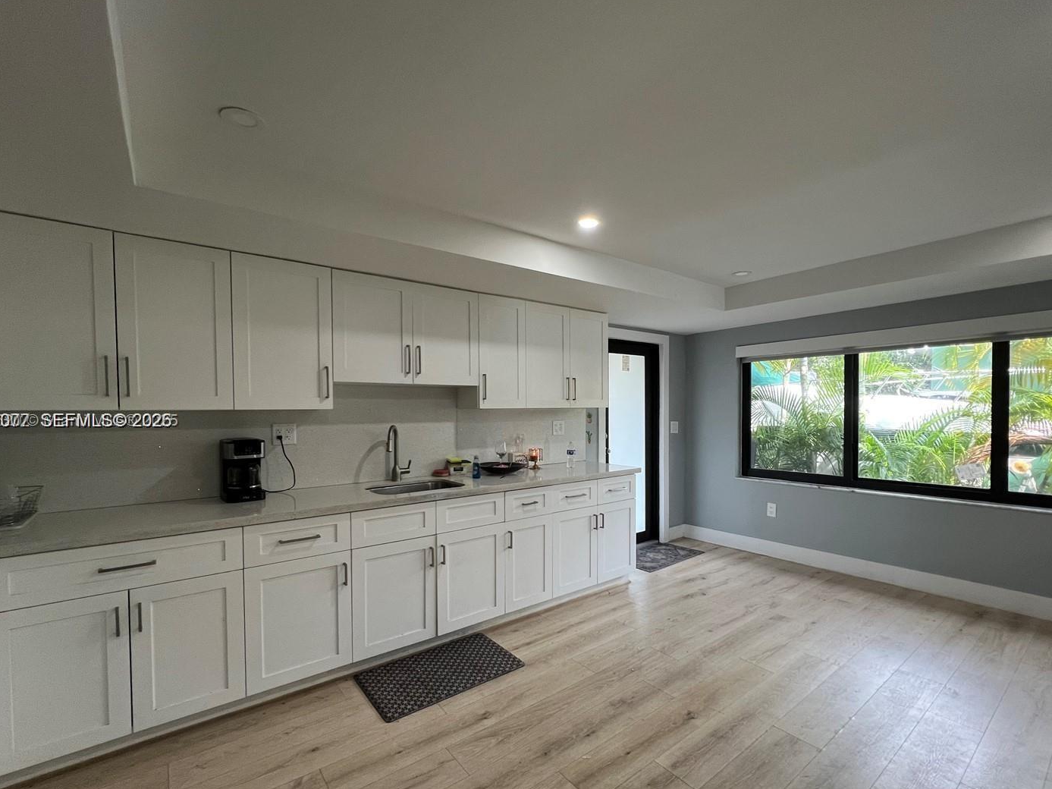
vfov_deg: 81.6
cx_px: 542
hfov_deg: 98.1
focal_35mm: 15
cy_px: 422
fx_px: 456
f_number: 1.8
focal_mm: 1.57
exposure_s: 1/120
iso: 200
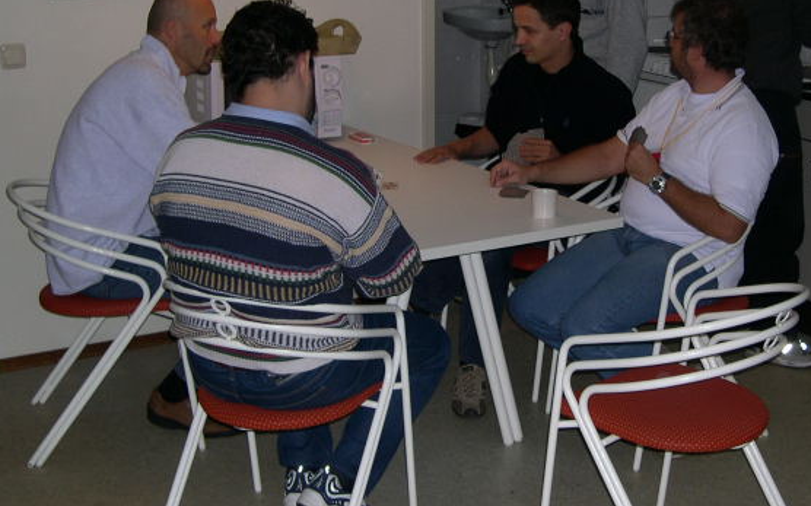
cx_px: 502
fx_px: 1281
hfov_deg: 35.0
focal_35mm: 58
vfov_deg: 22.3
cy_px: 175
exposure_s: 1/60
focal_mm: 8
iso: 105
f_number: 2.8
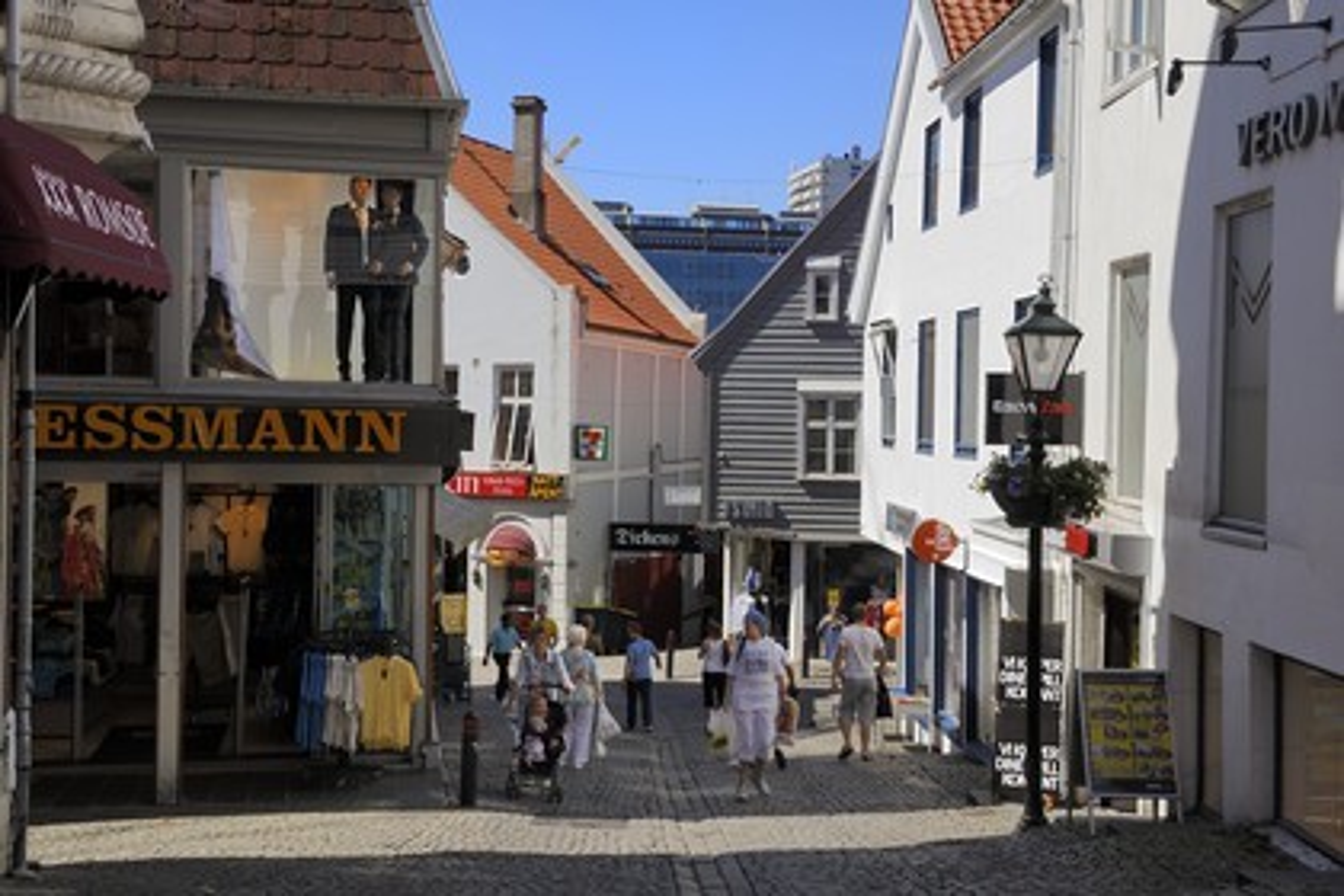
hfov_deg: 41.1
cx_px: 672
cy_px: 448
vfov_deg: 28.1
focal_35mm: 48
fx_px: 1792
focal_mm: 48
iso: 400
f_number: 18
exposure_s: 1/160
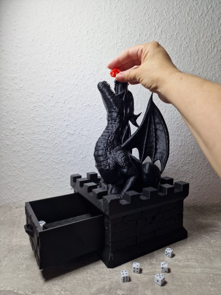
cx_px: 110
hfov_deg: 58.9
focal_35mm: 23
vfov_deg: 73.9
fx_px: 196
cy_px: 148
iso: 50
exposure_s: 1/50
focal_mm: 6.4
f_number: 1.8
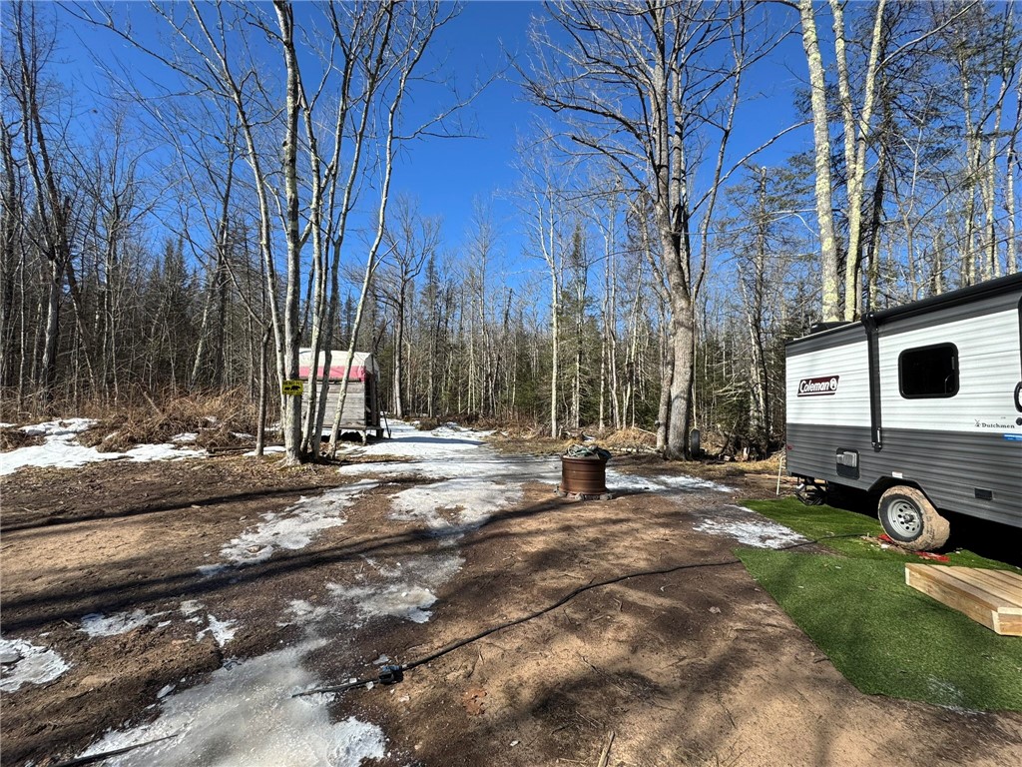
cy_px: 384
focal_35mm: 14
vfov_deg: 85.7
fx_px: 413
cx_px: 511
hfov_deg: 102.1
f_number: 2.2
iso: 50
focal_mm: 2.22
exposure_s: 1/1299
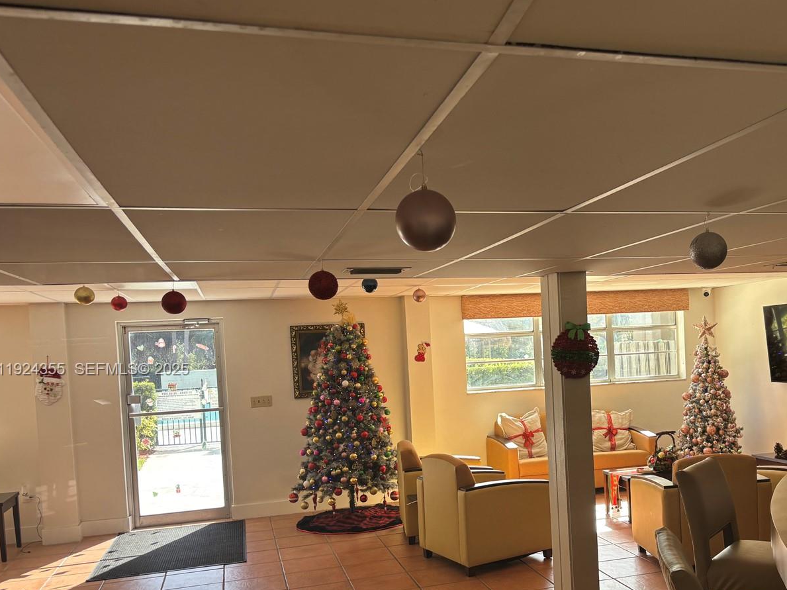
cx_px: 512
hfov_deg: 51.8
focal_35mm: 35
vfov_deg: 40.4
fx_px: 795
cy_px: 370
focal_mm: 5.96
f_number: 1.6
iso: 40
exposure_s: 1/121
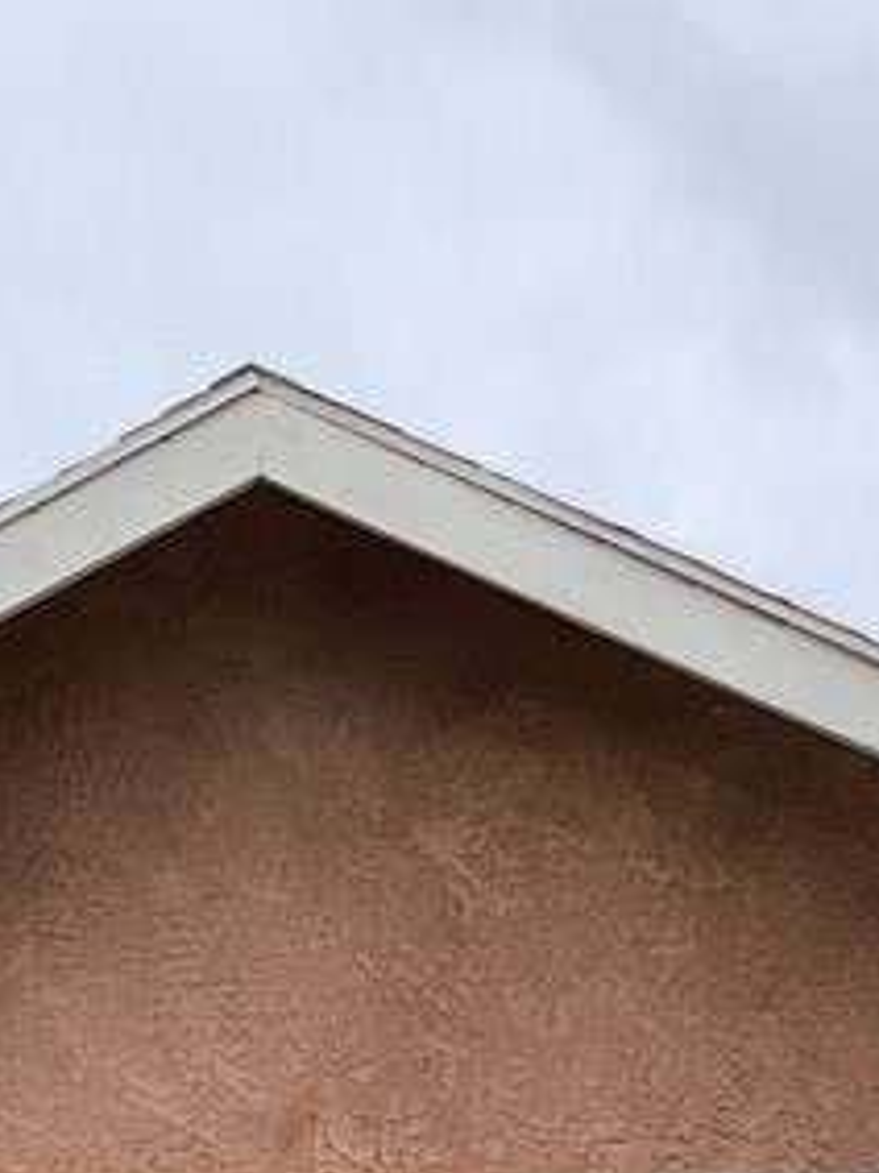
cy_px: 1944
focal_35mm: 105
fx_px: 3558
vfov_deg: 16.4
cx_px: 187
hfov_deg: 14.0
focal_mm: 3
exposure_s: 1/370
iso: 16
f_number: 1.8
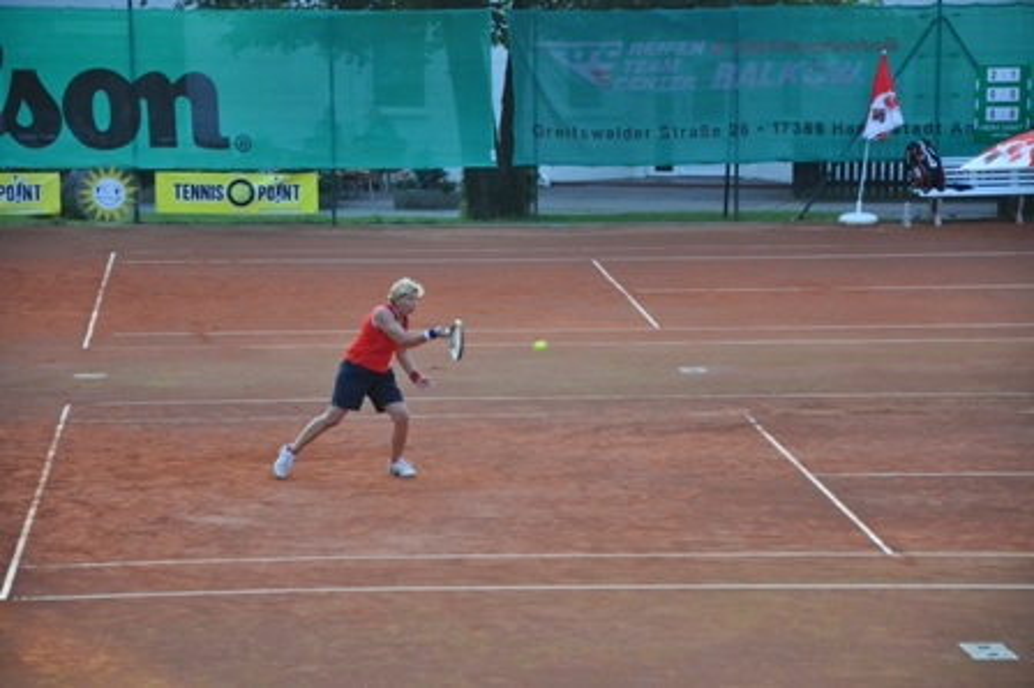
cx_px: 517
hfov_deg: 13.0
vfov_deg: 8.7
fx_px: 4520
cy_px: 344
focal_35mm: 158
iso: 1600
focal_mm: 105
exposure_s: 1/500
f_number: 5.6
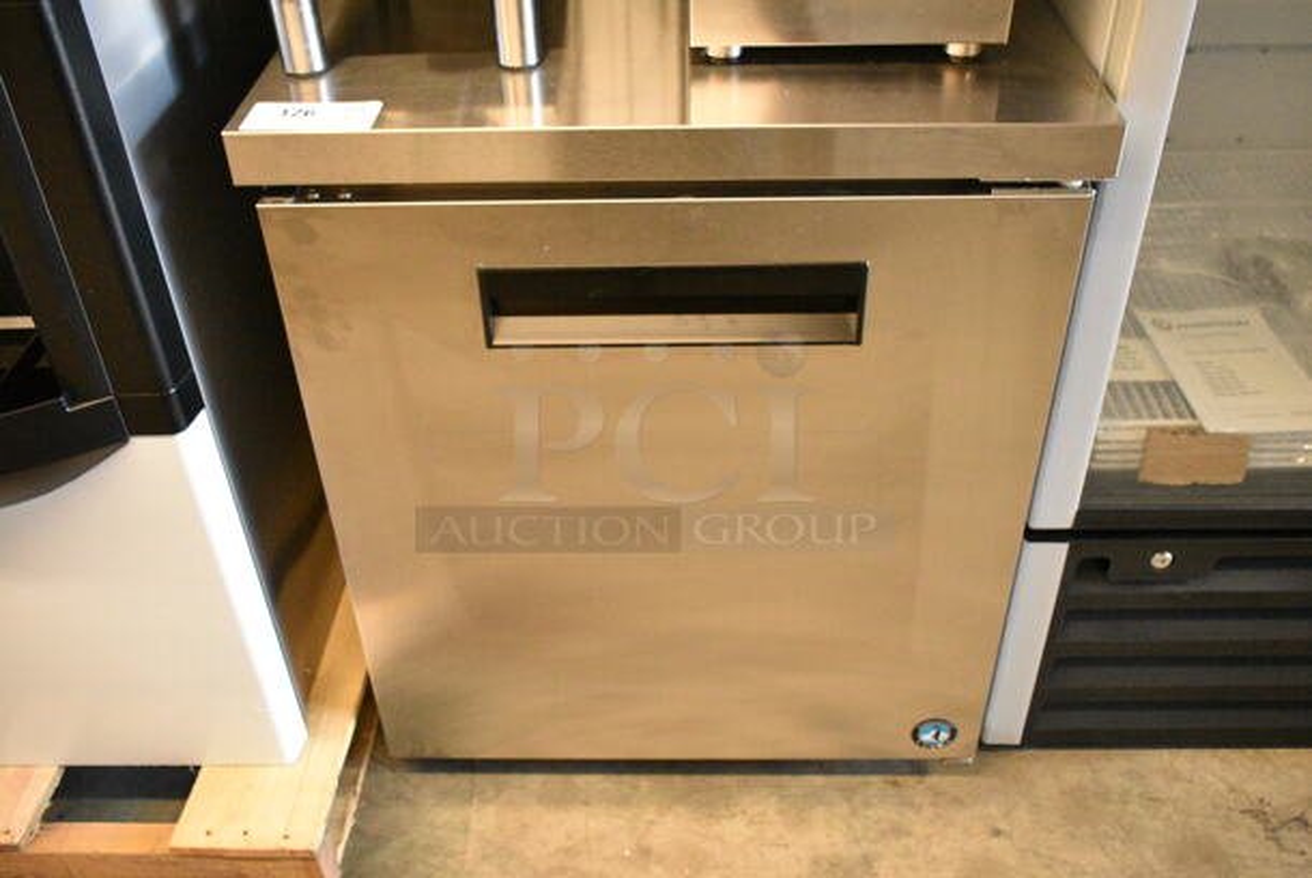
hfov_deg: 55.1
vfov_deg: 38.4
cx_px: 656
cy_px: 439
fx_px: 1259
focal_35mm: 34
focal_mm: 23
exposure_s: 1/100
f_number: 5
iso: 6400
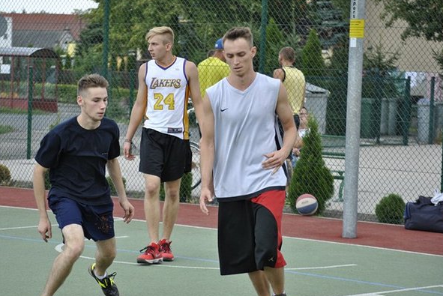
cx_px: 205
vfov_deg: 10.4
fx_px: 1625
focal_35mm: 132
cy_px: 156
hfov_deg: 15.5
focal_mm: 80
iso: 220
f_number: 4.2
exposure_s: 1/500
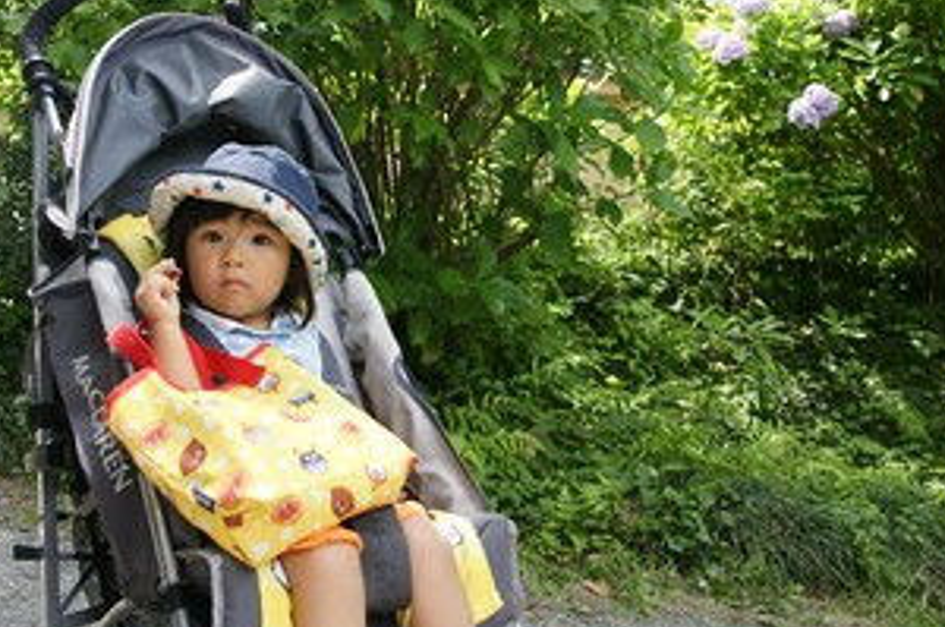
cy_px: 206
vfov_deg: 31.5
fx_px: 1101
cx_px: 441
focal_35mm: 42
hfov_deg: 46.4
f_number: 5
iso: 200
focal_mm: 20
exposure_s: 1/200
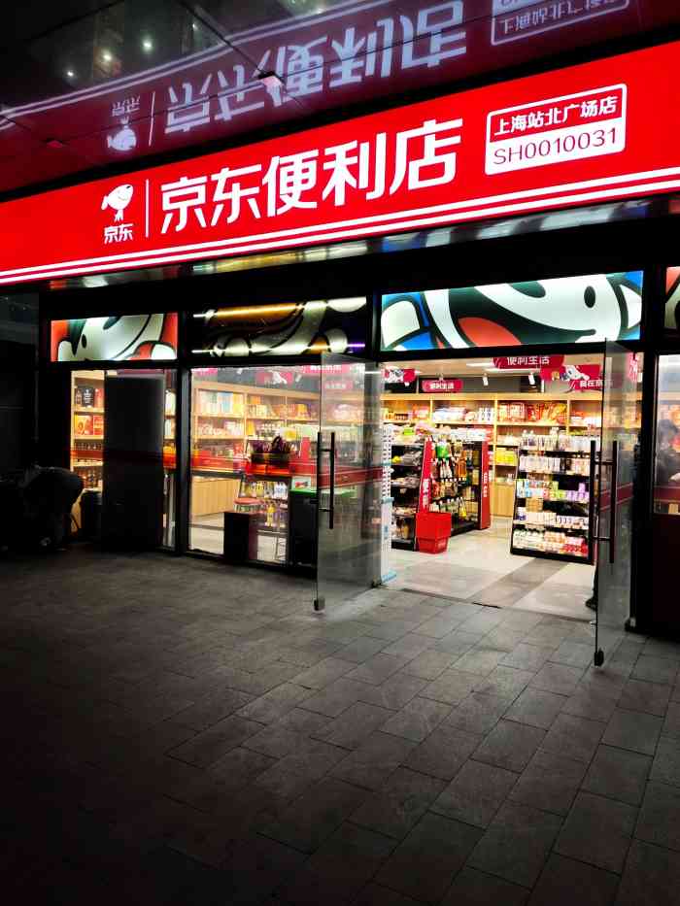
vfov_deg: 51.3
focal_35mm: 36
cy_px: 453
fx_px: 943
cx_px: 340
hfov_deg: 39.7
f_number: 1.79
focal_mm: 4.74
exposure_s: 1/100
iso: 642
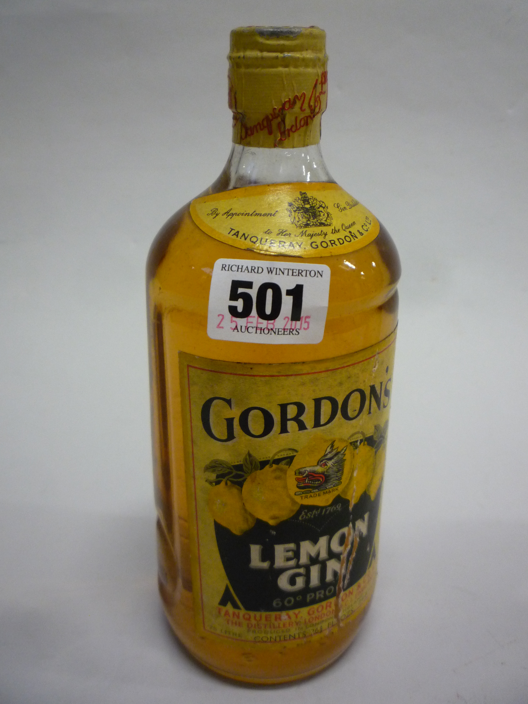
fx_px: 610
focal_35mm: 30
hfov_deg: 46.8
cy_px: 352
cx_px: 264
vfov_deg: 60.0
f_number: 3.3
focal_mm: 5.2
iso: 320
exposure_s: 1/30
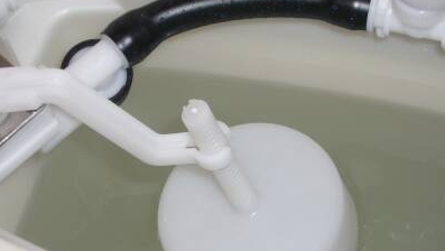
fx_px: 1204
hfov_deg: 20.9
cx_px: 222
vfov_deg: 11.9
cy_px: 157
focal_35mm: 102
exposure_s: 1/30
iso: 100
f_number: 4.3
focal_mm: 11.2
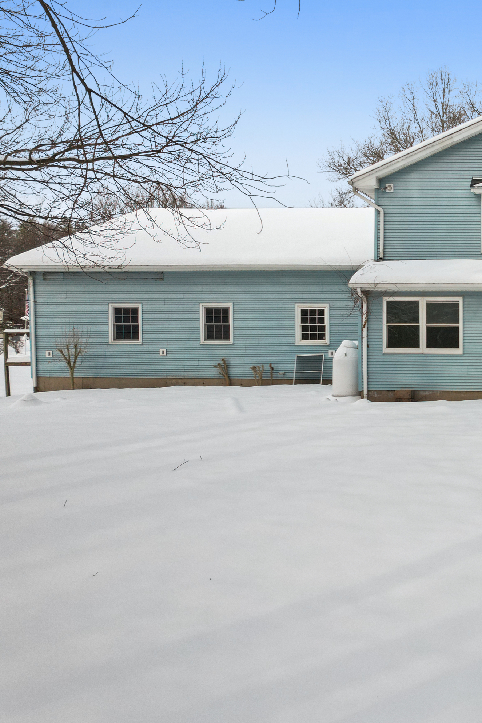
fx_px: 683
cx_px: 558
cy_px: 370
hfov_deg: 32.9
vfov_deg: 55.8
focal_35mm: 34
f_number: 2.8
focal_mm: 8.38
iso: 200
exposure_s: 1/1600
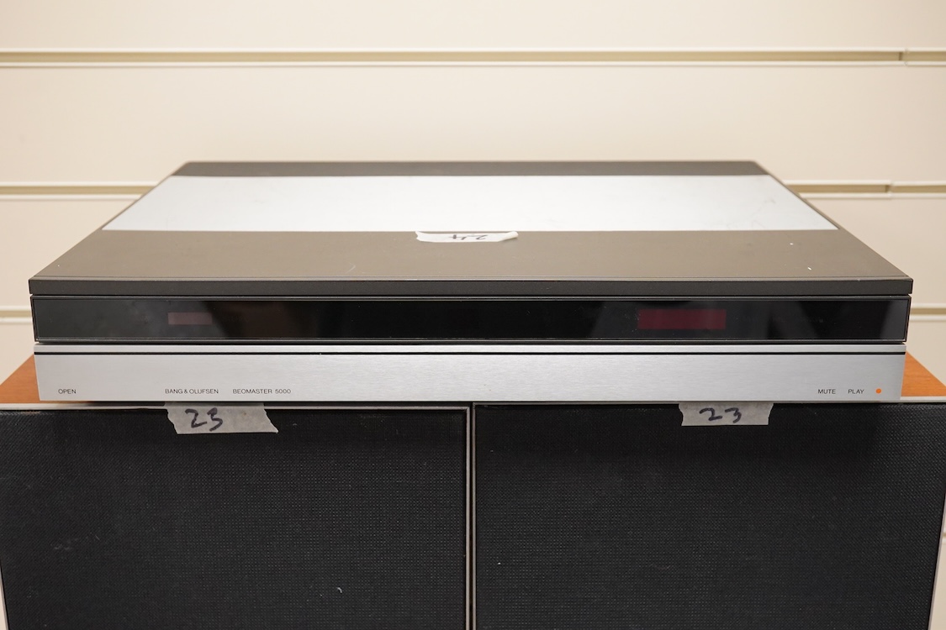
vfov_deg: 29.9
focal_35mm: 45
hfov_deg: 43.6
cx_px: 473
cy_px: 315
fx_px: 1182
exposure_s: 1/125
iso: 2500
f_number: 9
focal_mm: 30
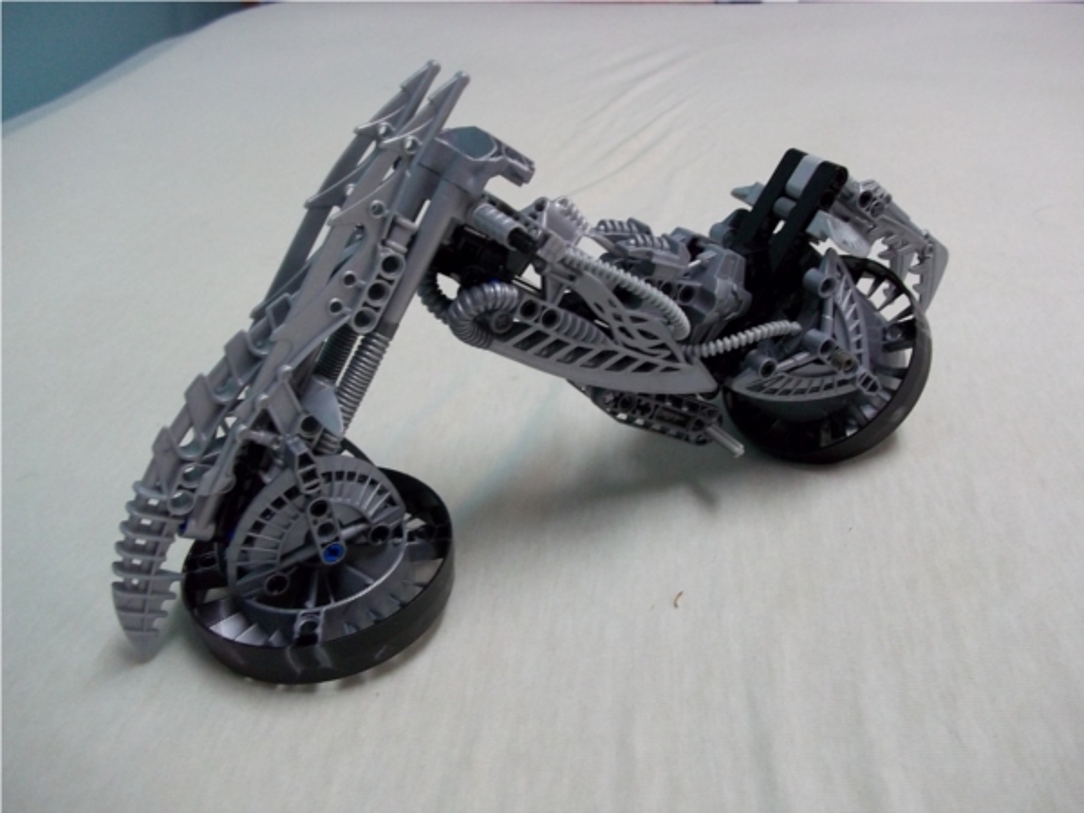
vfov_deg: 44.2
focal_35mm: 32
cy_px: 406
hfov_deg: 56.8
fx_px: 1002
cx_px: 542
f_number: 2.9
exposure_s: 1/30
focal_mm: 5.7
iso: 157
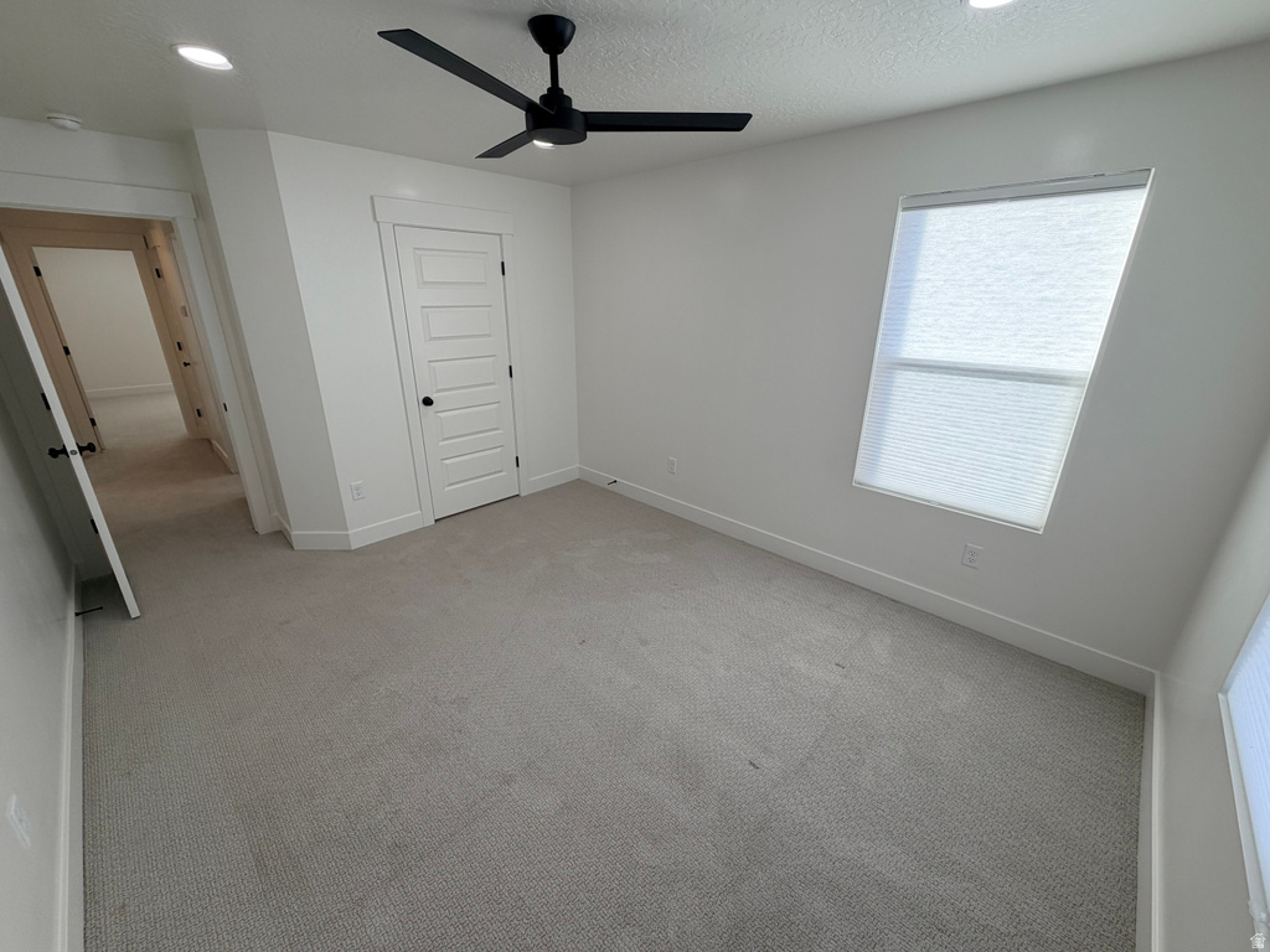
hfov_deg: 102.1
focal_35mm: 14
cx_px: 635
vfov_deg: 85.7
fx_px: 514
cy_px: 476
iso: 50
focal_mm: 2.22
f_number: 2.2
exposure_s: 1/120
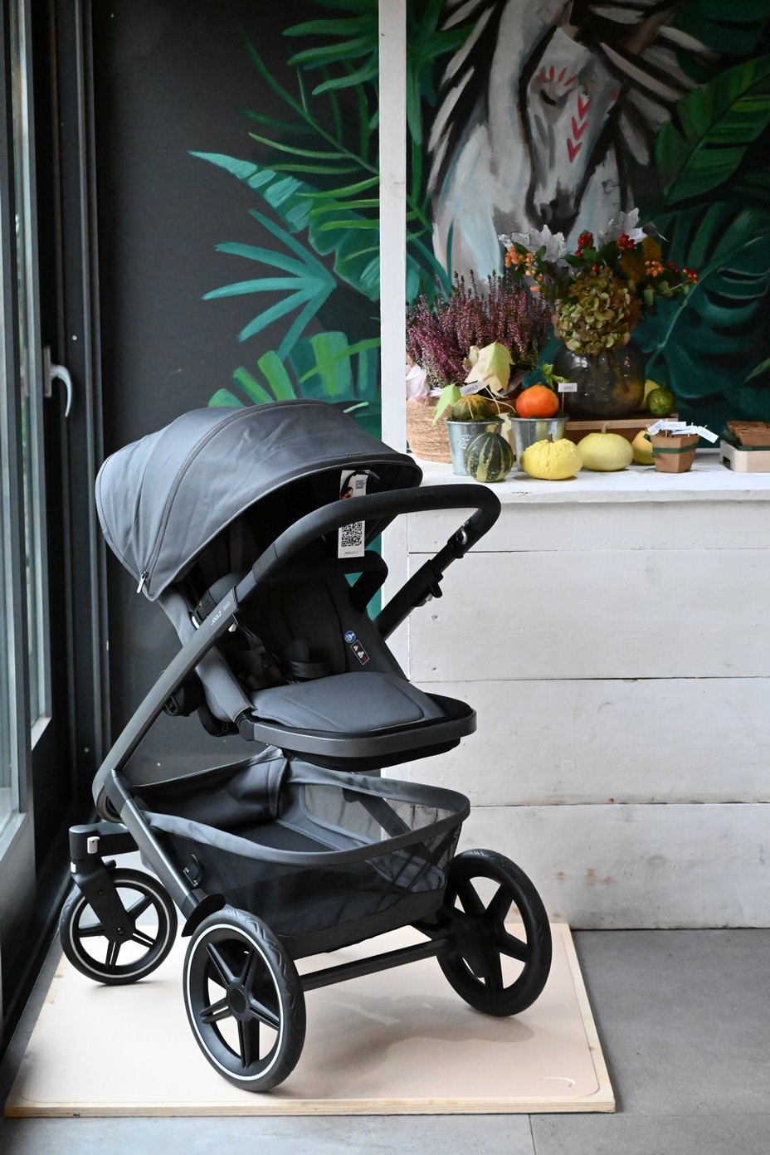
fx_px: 2406
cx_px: 385
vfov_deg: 27.0
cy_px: 578
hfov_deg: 18.2
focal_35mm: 75
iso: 12800
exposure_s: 1/80
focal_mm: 50
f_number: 4.5
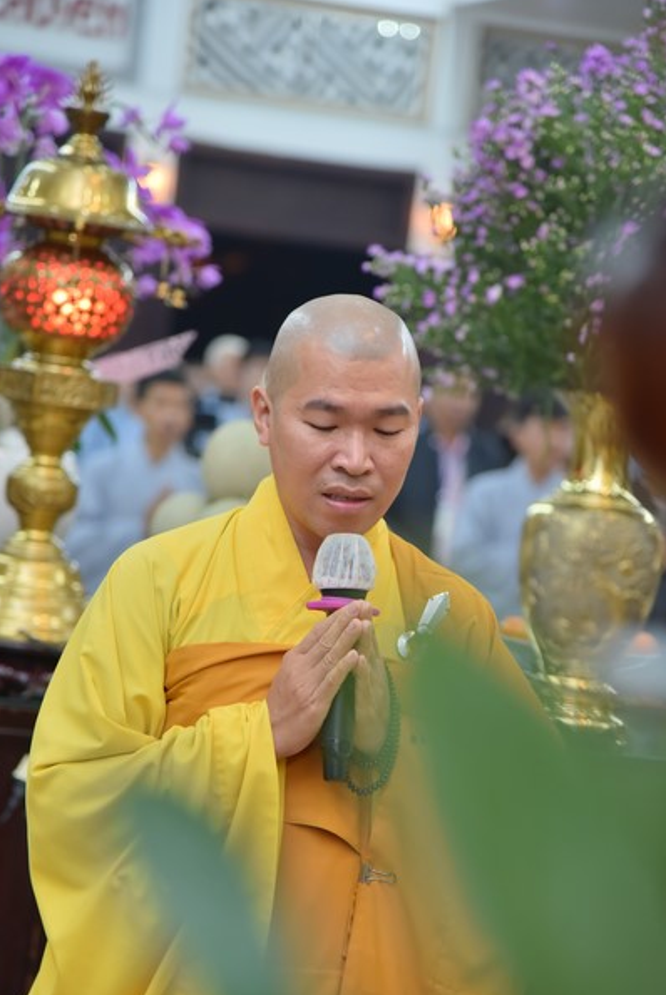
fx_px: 3627
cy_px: 530
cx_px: 336
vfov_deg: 15.6
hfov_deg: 10.5
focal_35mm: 131
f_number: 4
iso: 1250
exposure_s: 1/80
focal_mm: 120
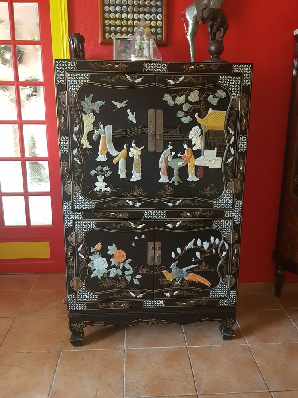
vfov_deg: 67.3
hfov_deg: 53.1
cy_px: 199
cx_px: 149
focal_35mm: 26
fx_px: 298
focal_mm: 4.2
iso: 200
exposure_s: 1/18
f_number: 1.7
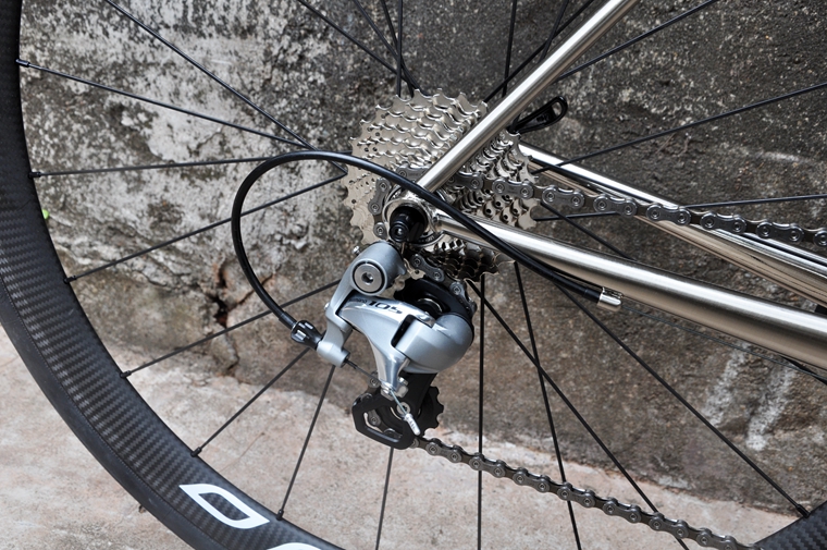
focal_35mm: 48
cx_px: 414
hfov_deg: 41.2
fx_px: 1101
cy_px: 275
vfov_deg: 28.0
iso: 360
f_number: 8
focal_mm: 32
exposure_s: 1/60
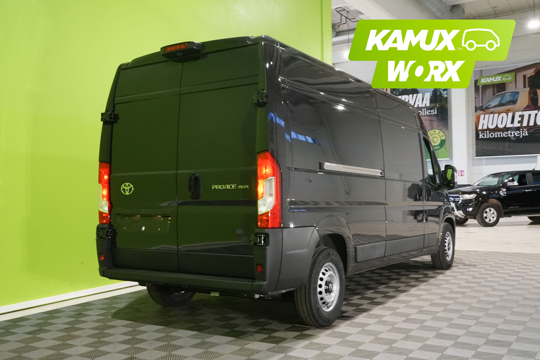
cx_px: 270
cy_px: 180
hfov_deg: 53.1
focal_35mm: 36
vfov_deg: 36.9
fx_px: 540
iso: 6400
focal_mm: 36
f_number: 20
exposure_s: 1/15
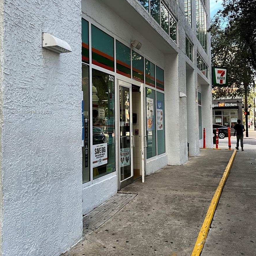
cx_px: 129
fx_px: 293
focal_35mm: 35
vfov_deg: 47.1
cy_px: 112
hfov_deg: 47.2
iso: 20
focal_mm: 3
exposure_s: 1/130
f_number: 1.8
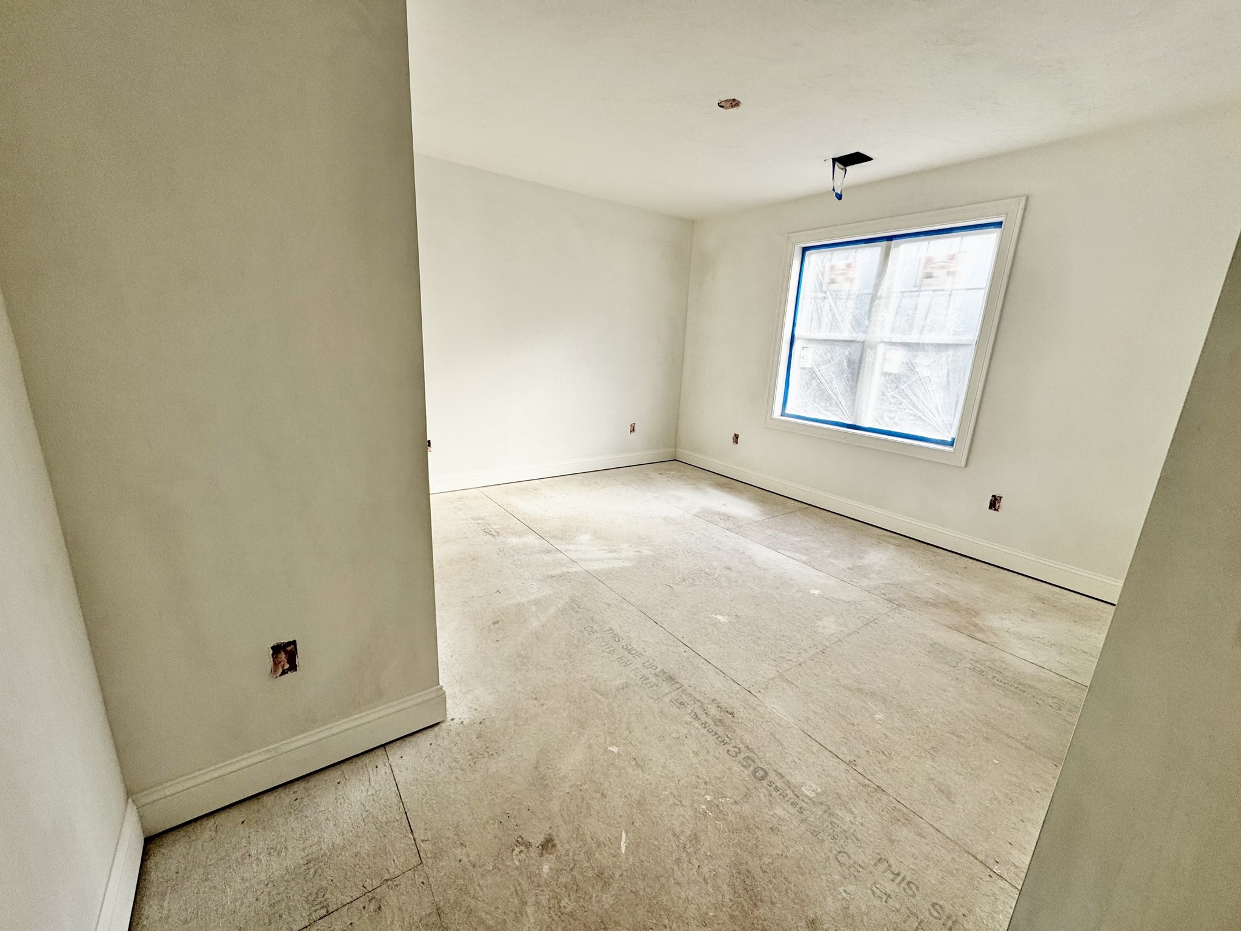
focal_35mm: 14
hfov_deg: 102.1
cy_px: 466
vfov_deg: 85.7
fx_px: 502
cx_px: 620
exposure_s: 1/285
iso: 40
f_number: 2.2
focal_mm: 2.22
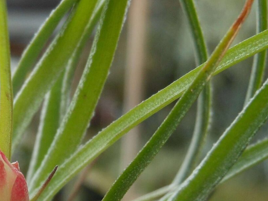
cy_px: 232
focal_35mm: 104
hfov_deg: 18.3
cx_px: -12
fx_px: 805
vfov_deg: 13.9
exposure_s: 1/250
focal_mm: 5.9
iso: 80
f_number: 4
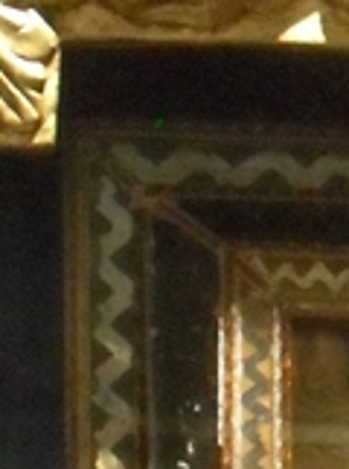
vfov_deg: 8.5
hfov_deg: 6.8
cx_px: 346
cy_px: 1052
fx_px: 2942
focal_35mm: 218
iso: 320
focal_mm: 6.3
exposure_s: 1/15
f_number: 3.2
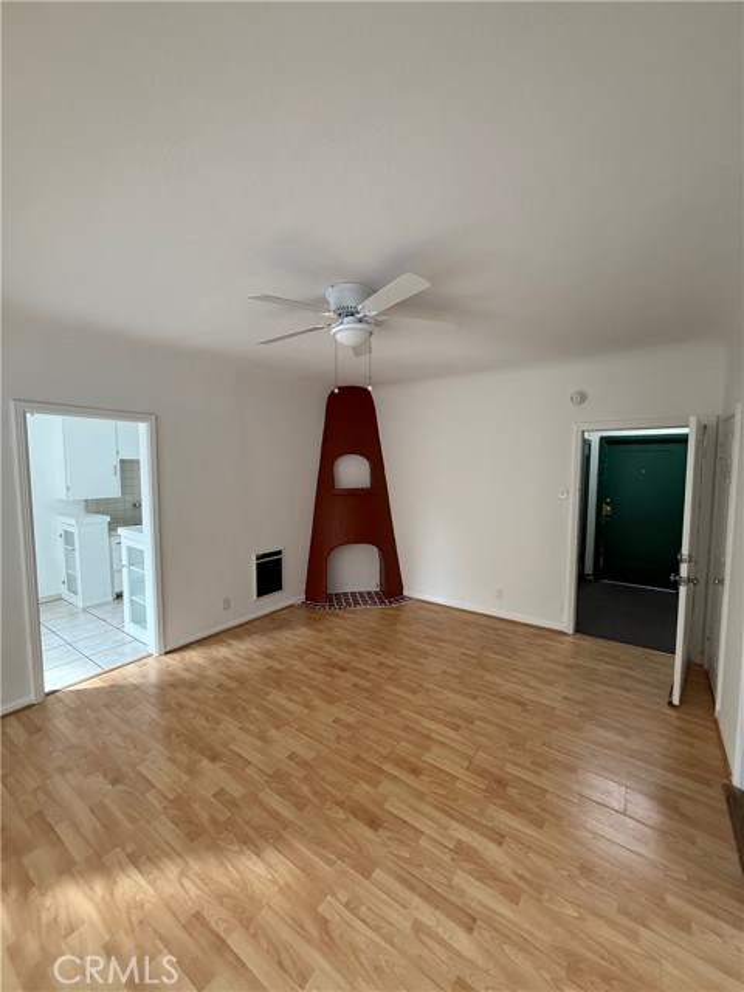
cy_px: 496
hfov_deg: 85.7
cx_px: 372
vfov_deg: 102.1
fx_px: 401
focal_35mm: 14
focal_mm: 2.22
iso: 250
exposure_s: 1/120
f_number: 2.2
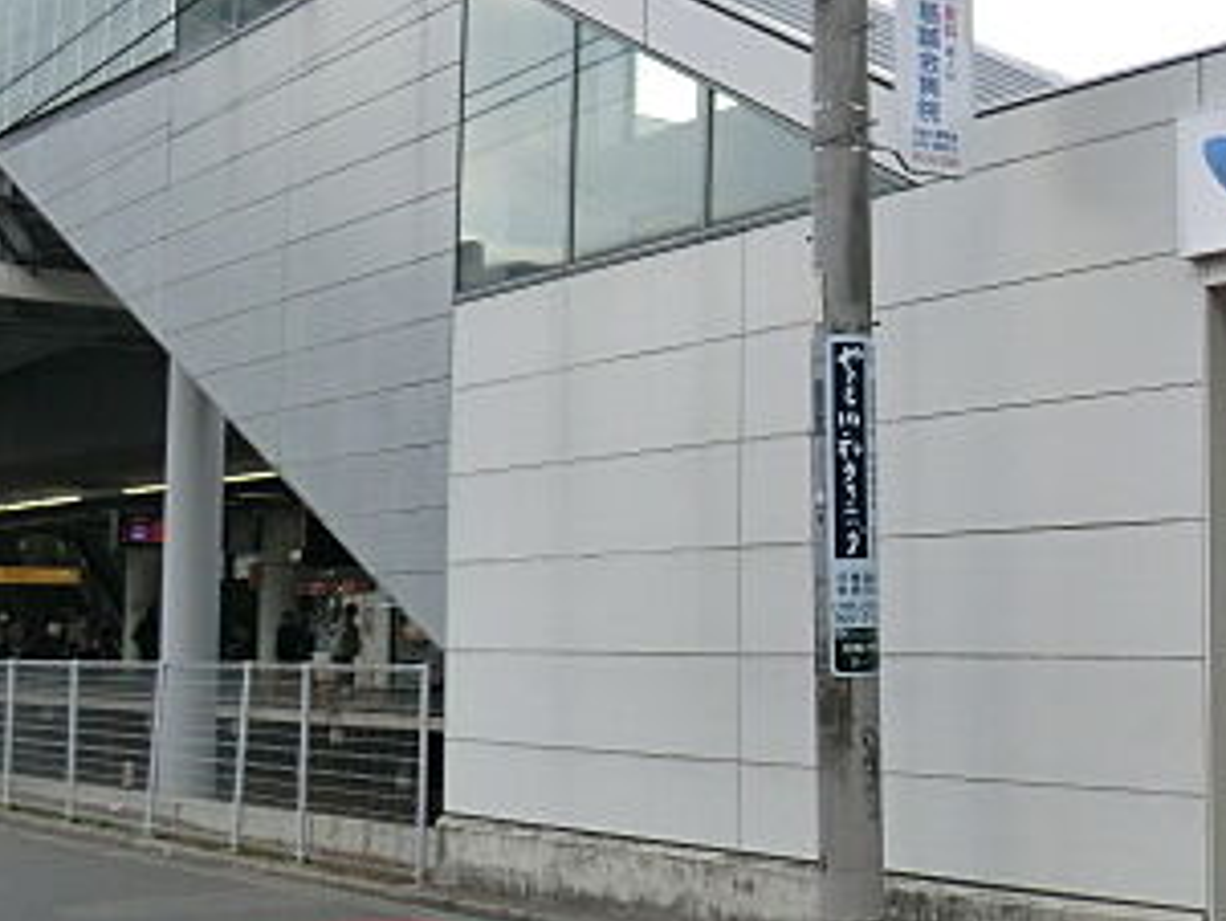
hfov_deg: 34.2
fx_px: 1807
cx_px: 1226
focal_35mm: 51
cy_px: 509
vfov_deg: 28.6
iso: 80
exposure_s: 1/640
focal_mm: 4.3
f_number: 3.2
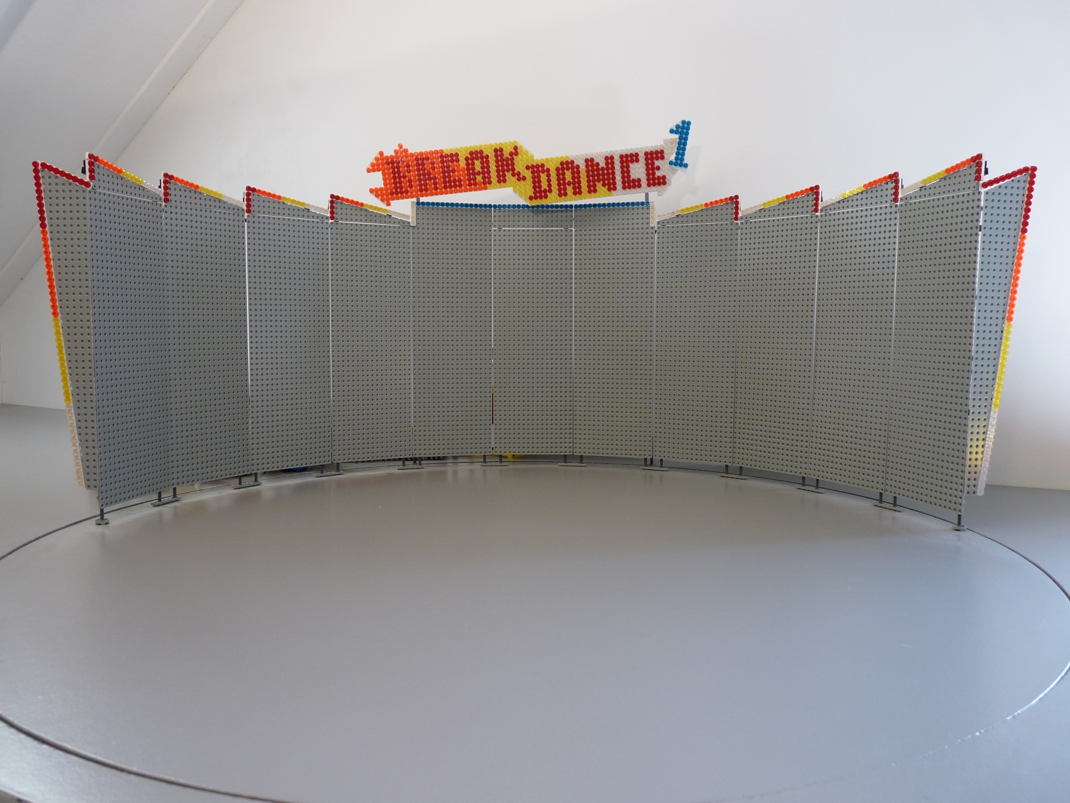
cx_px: 535
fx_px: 835
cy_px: 402
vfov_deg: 51.4
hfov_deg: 65.3
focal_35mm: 27
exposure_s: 1/25
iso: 100
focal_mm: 4.8
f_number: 2.8
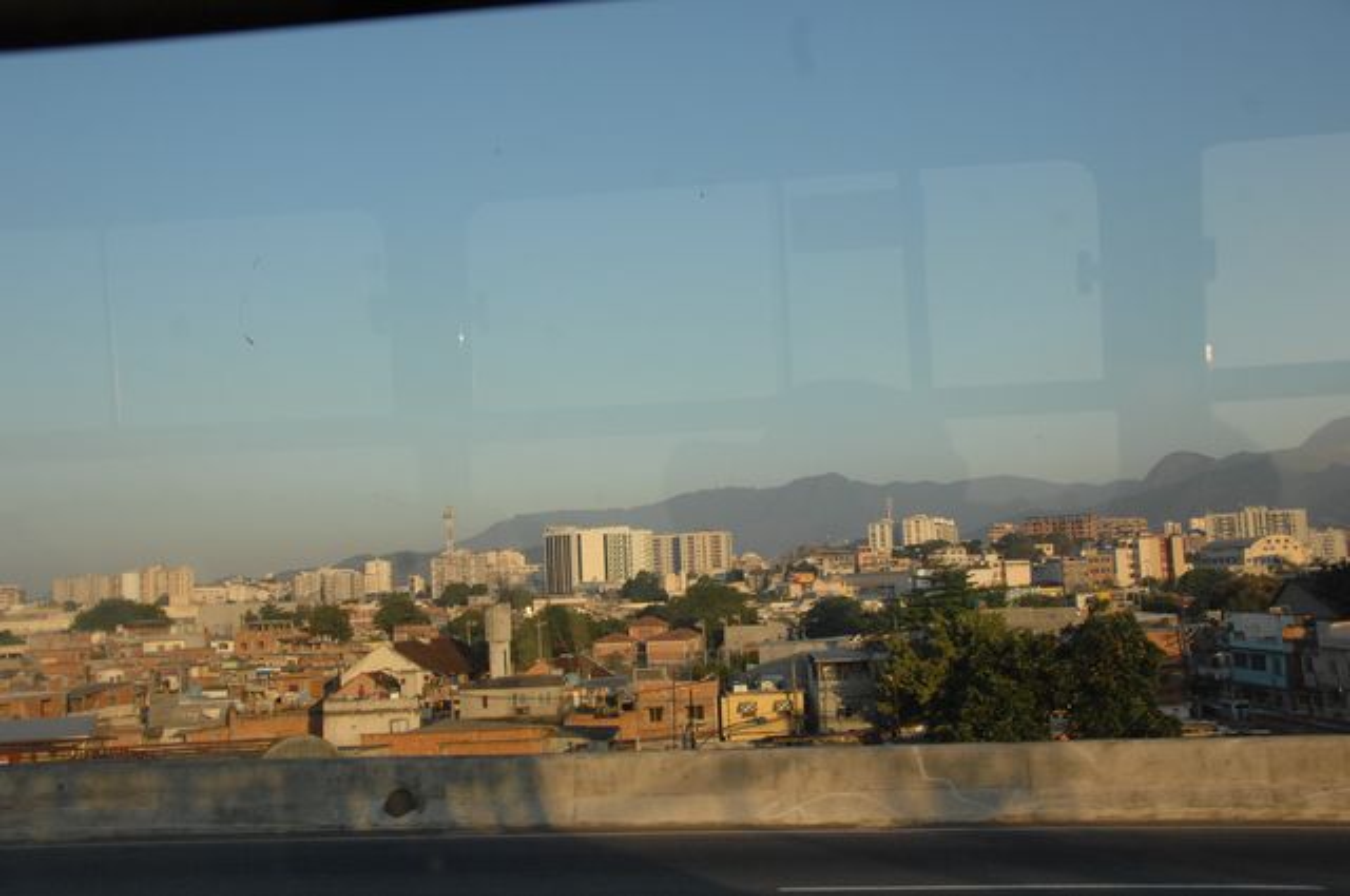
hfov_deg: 53.2
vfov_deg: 36.8
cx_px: 675
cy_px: 448
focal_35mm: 36
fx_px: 1348
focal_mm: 24
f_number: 6.7
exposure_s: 1/500
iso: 500
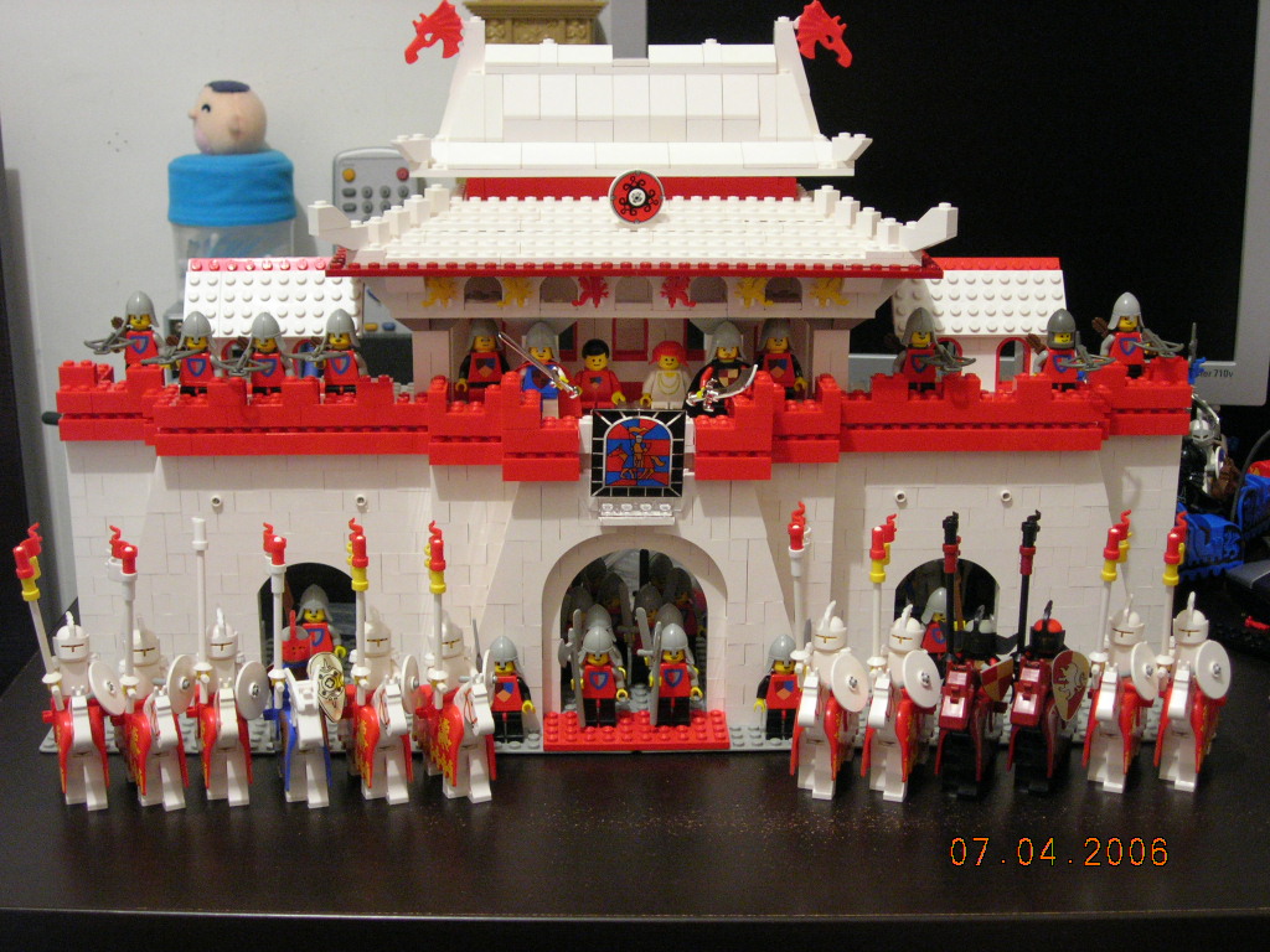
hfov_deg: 37.5
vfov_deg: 28.6
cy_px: 476
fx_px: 1871
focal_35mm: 51
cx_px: 635
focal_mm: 10.6
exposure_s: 1/12.3
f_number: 3.2
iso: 400
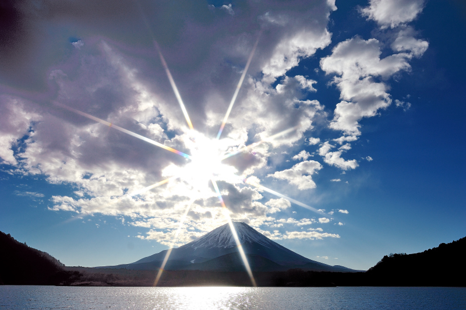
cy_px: 155
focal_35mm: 29
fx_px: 375
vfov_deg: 44.9
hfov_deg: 63.7
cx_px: 233
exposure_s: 1/8000
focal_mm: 29
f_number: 5
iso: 200
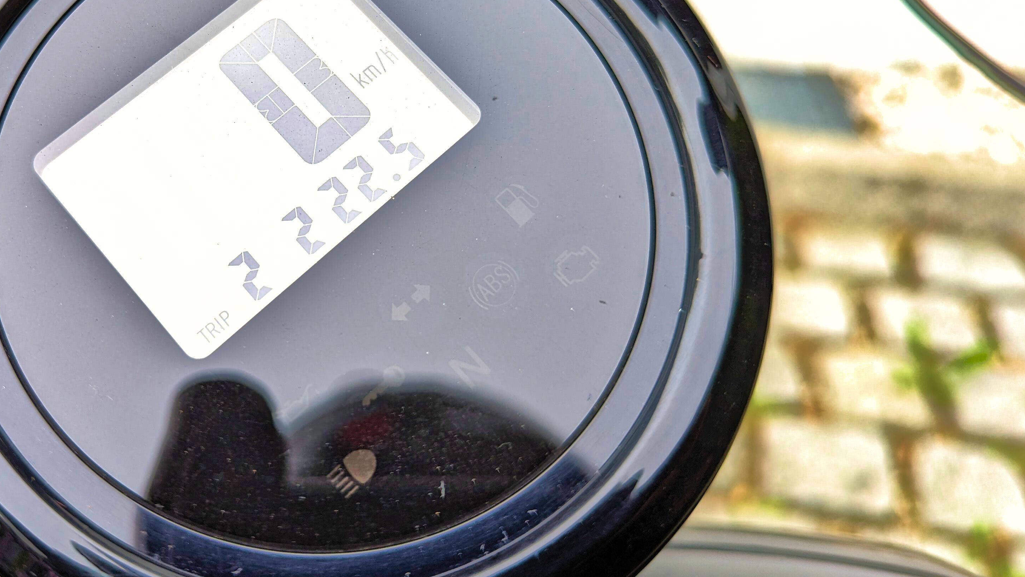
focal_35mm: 37
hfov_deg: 52.6
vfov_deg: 31.4
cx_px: 317
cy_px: 140
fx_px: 1006
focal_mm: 6.81
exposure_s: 1/162
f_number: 1.85
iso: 47
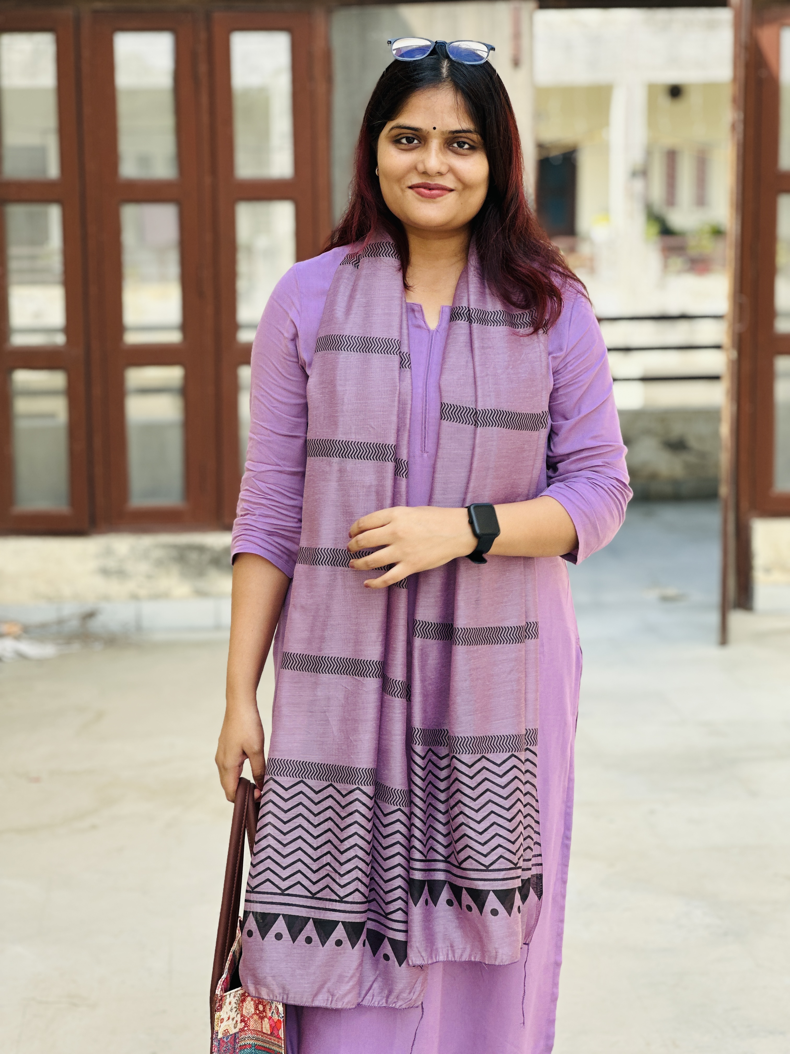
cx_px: 395
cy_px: 527
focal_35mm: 77
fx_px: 2343
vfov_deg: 25.3
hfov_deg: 19.1
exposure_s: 1/176
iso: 25
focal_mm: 9
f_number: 2.8
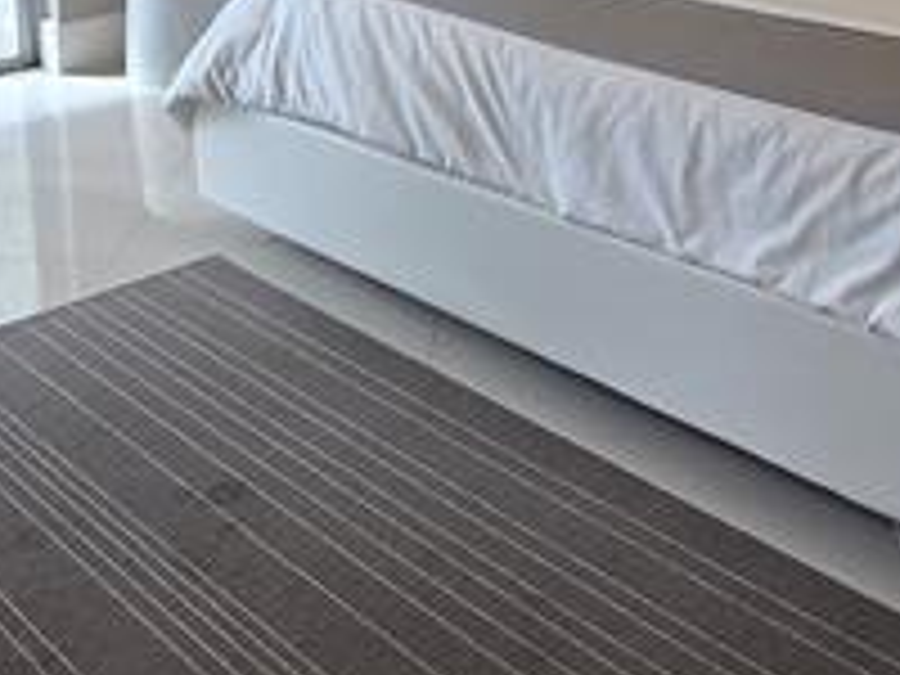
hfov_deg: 36.8
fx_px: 1352
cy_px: -76
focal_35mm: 52
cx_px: 468
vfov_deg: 25.8
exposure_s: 1/120
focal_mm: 2.2
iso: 80
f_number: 2.2
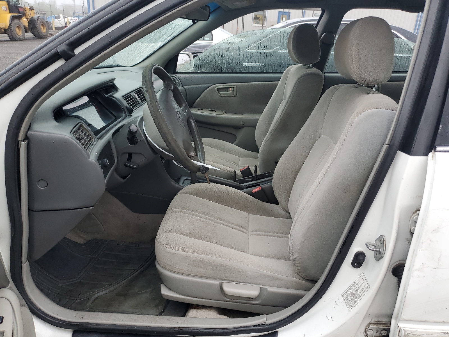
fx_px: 337
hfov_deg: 67.3
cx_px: 224
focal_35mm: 26
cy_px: 168
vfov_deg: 53.1
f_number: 1.5
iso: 51
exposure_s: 1/100
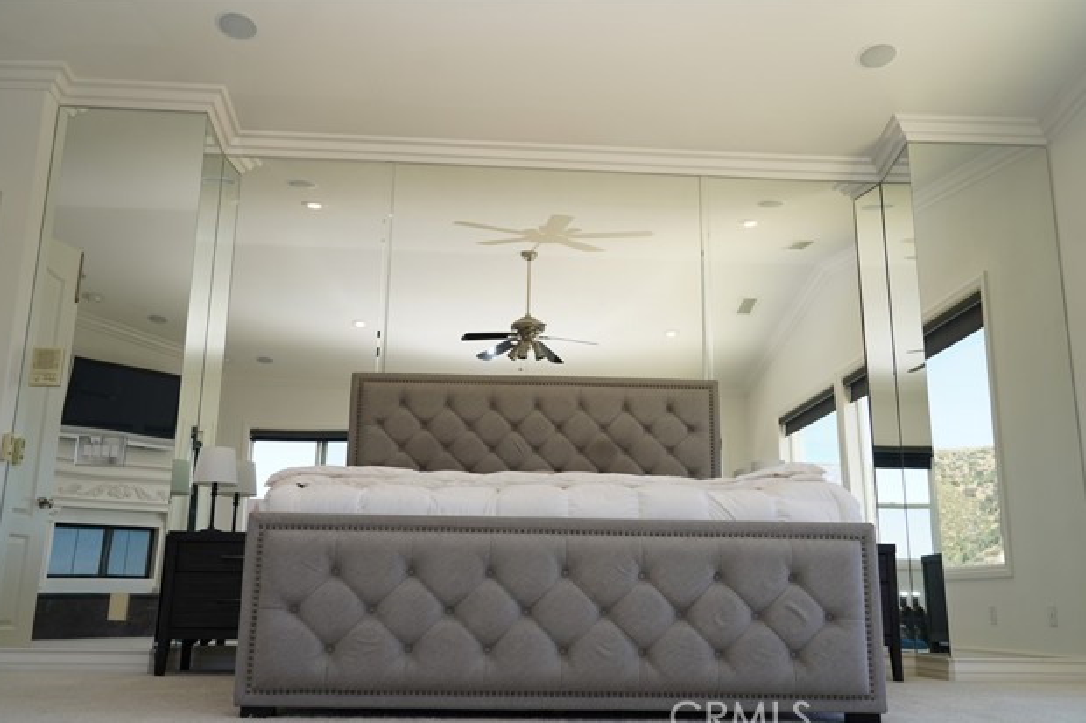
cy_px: 369
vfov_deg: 42.3
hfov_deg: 60.3
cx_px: 539
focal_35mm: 31
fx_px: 935
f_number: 4
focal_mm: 30
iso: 100
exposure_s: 1/160
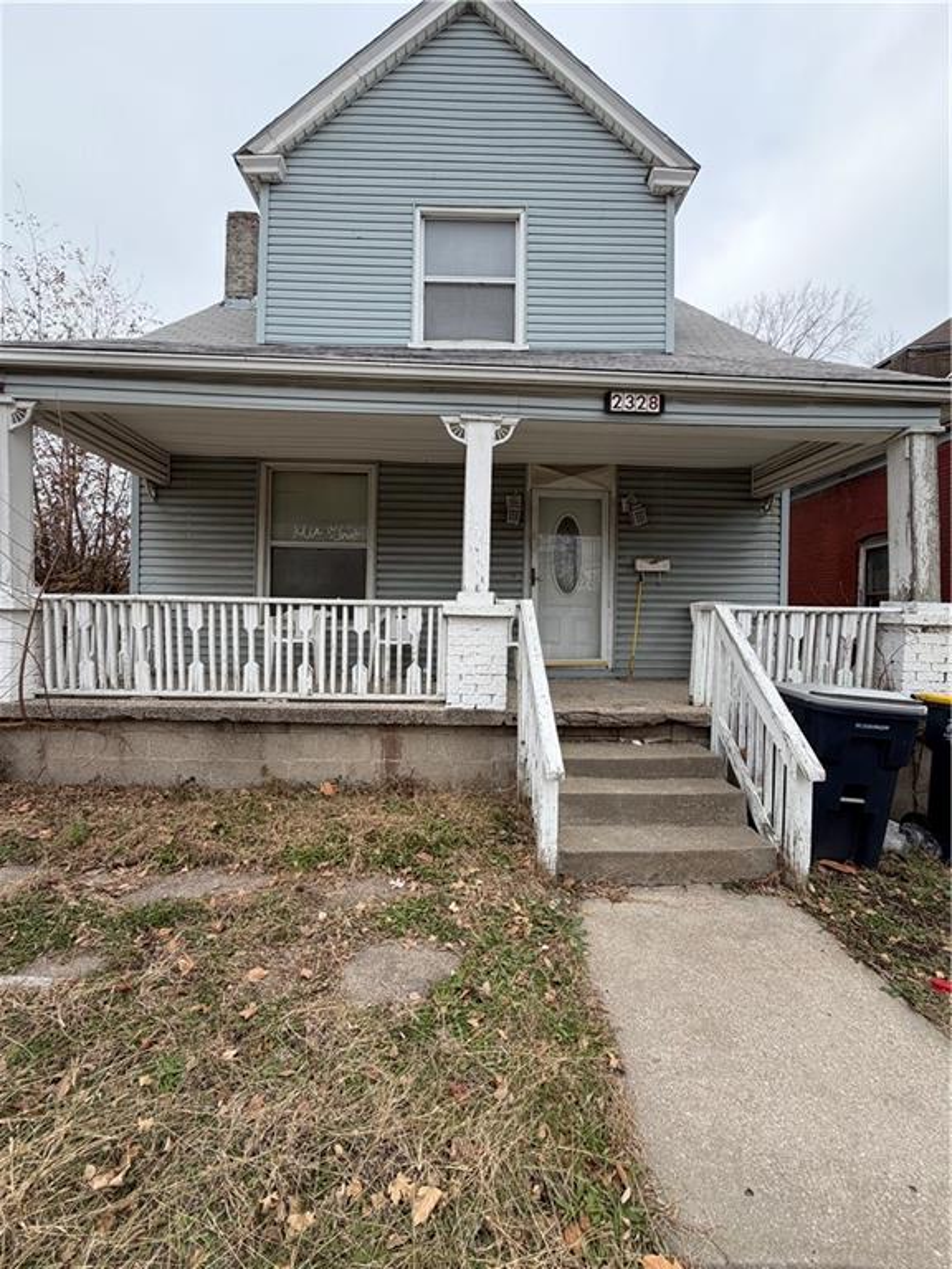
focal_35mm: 14
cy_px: 634
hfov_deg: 85.7
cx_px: 476
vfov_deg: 102.1
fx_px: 513
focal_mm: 2.22
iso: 64
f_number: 2.2
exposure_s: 1/502
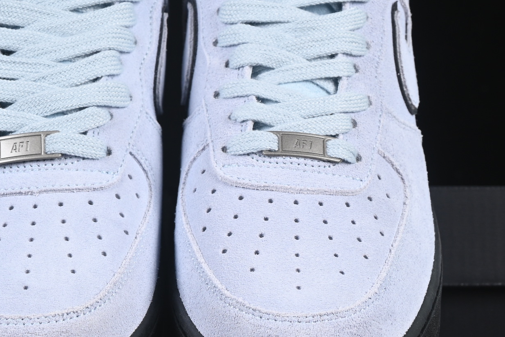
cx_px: 164
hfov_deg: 12.1
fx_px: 2371
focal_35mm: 169
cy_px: 197
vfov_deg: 8.1
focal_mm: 50
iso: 160
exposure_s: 1/60
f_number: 7.1
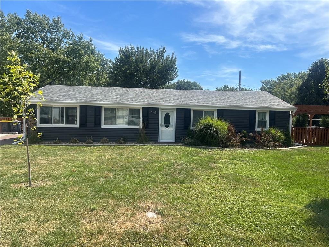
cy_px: 124
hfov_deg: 67.3
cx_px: 164
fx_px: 247
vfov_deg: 53.1
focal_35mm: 26
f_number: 1.5
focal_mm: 5.7
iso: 50
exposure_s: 1/3831
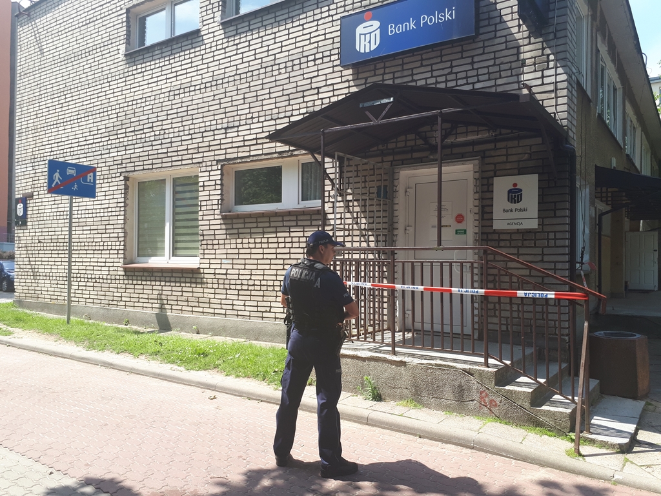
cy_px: 248
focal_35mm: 27
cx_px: 330
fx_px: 516
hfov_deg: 65.3
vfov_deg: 51.4
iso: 40
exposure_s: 1/451
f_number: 1.9
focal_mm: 3.6
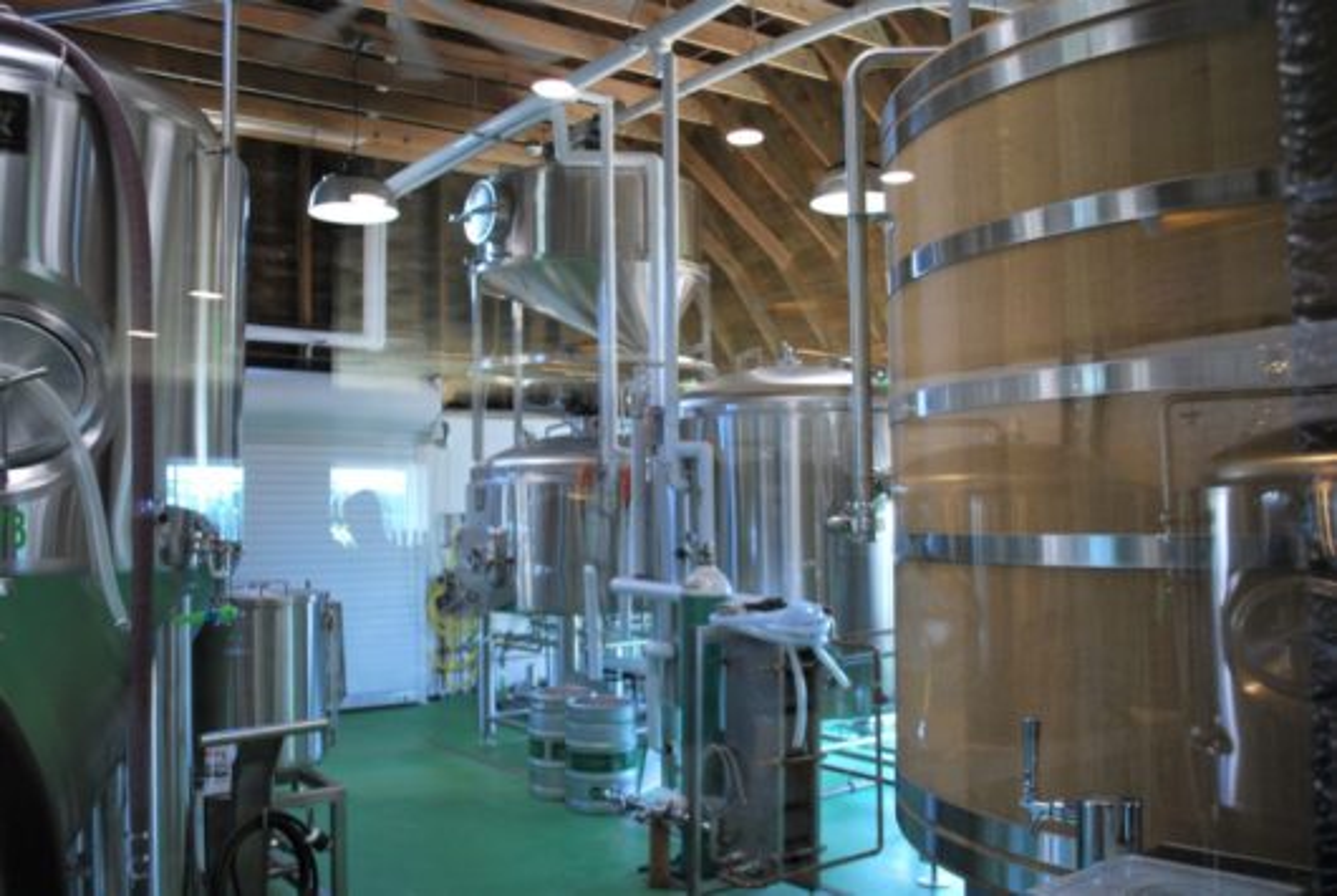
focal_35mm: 30
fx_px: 1116
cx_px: 668
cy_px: 448
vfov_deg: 43.7
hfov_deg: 61.9
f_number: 3.8
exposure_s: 1/30
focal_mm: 20
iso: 360
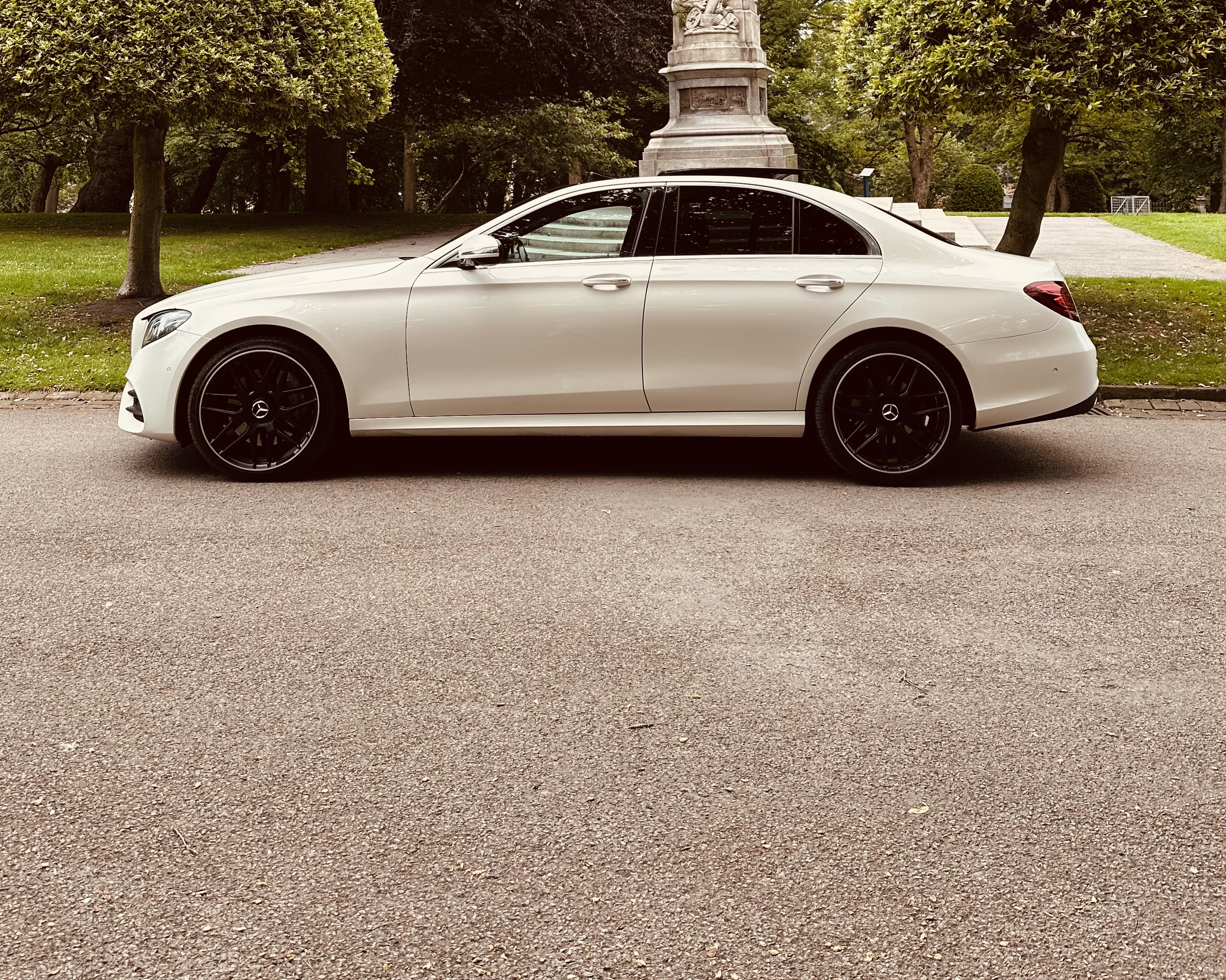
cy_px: 166
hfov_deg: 55.7
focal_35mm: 32
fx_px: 1161
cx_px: 602
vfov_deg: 43.2
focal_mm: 6.86
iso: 80
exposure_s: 1/339
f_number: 1.78
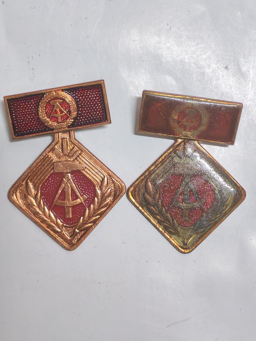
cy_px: 171
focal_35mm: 69
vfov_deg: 28.2
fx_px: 681
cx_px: 127
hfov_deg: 21.3
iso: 1000
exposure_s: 1/50
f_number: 1.95
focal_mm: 5.52
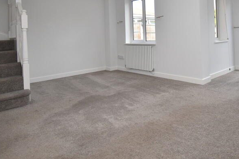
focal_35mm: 26
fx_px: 173
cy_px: 34
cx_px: 156
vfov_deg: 47.1
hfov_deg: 67.8
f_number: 5
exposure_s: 1/200
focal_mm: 10
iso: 200
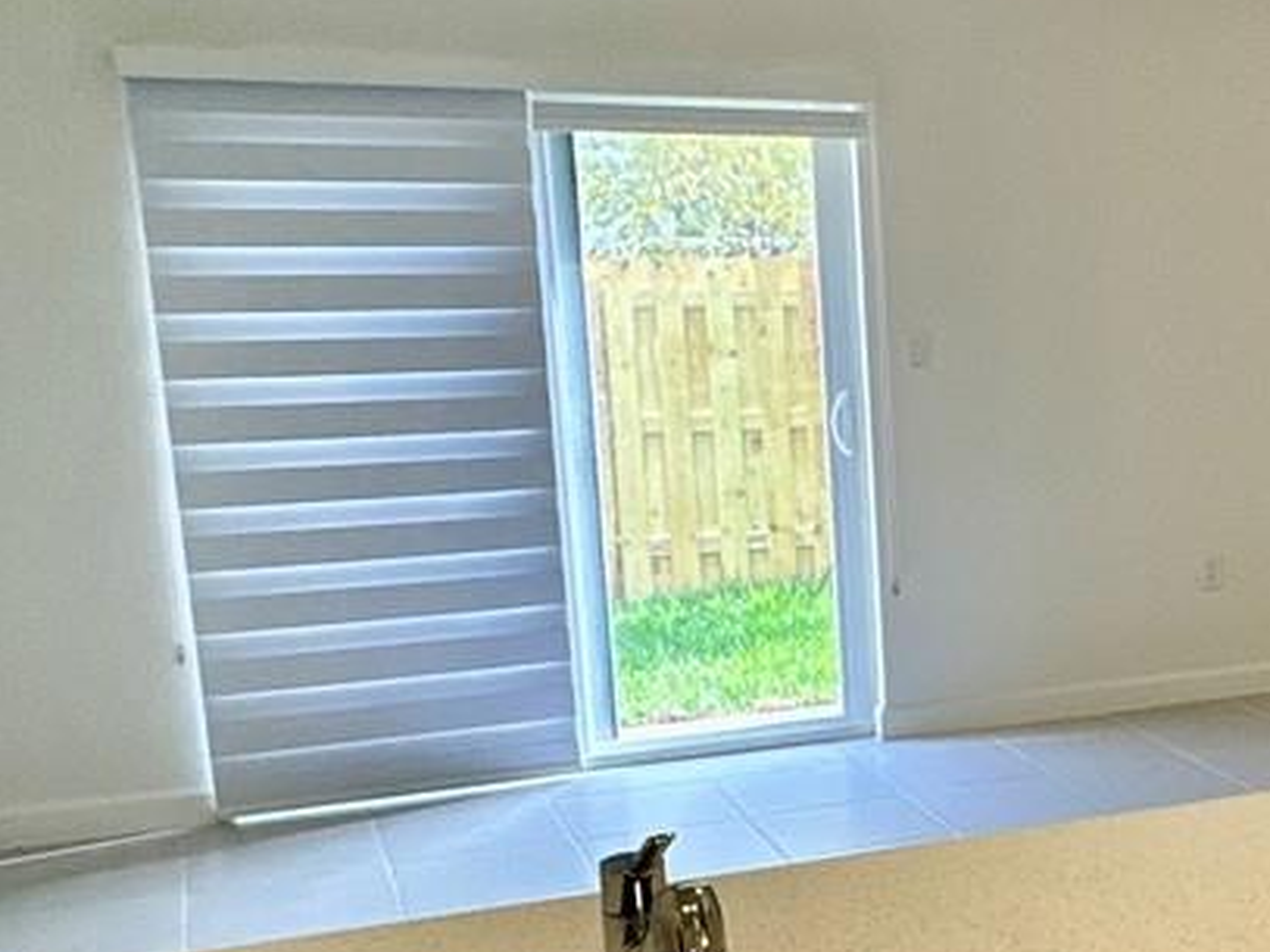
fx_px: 2017
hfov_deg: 31.1
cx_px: 1395
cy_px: 674
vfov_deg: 26.3
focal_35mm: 55
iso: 125
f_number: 2.2
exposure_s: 1/120
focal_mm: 2.22
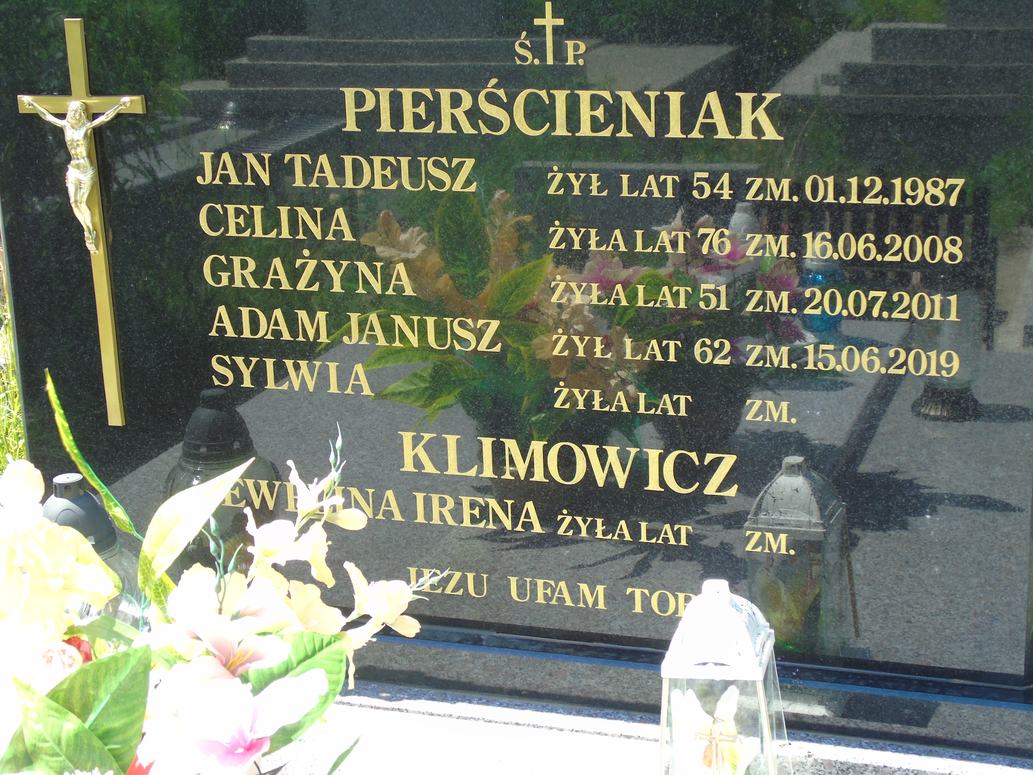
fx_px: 1850
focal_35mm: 62
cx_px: 516
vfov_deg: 23.7
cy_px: 388
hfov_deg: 31.2
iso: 80
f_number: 4.5
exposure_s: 1/100
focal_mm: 11
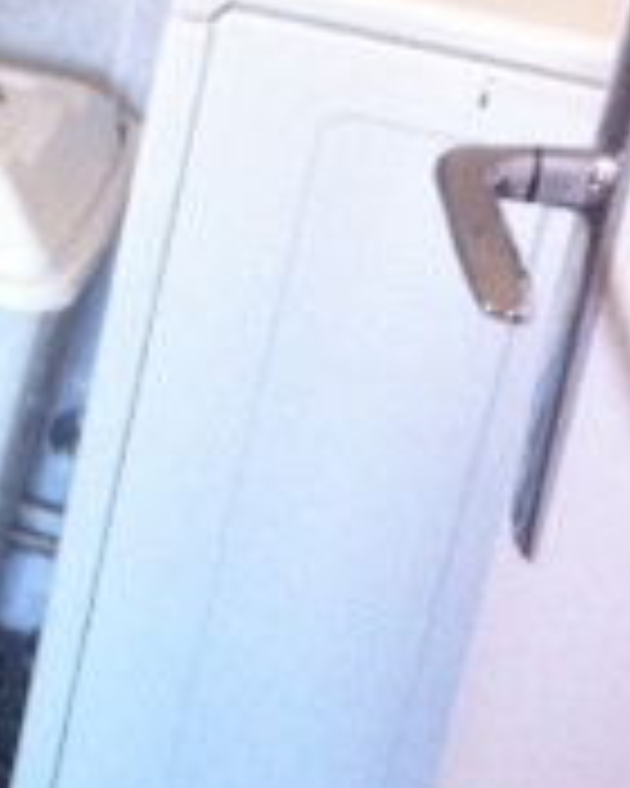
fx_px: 2913
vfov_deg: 15.3
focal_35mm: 125
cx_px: -657
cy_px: 198
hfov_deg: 11.1
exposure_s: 1/17
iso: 250
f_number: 2.8
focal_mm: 3.85
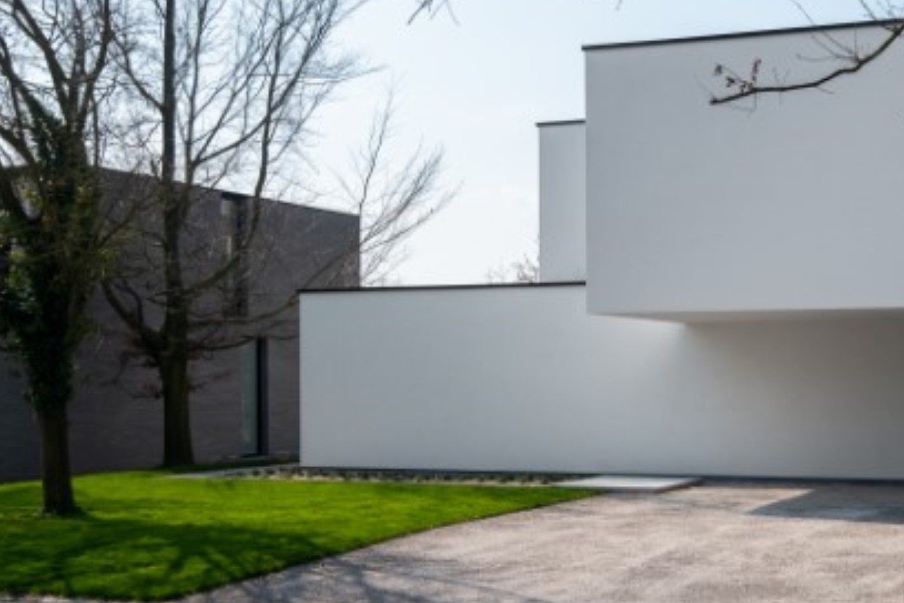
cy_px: 359
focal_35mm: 53
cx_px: 751
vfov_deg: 25.5
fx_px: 1331
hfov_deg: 36.0
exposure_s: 1/300
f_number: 8
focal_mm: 20
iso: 320
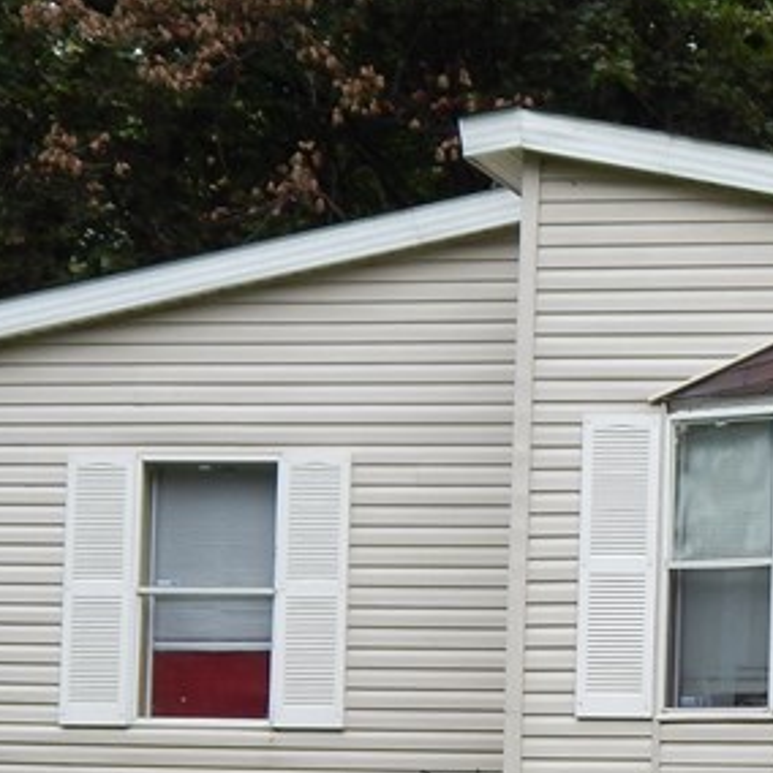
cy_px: 920
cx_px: 1026
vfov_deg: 12.5
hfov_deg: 12.3
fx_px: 3461
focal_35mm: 137
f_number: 3.6
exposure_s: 1/200
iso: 125
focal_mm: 7.7
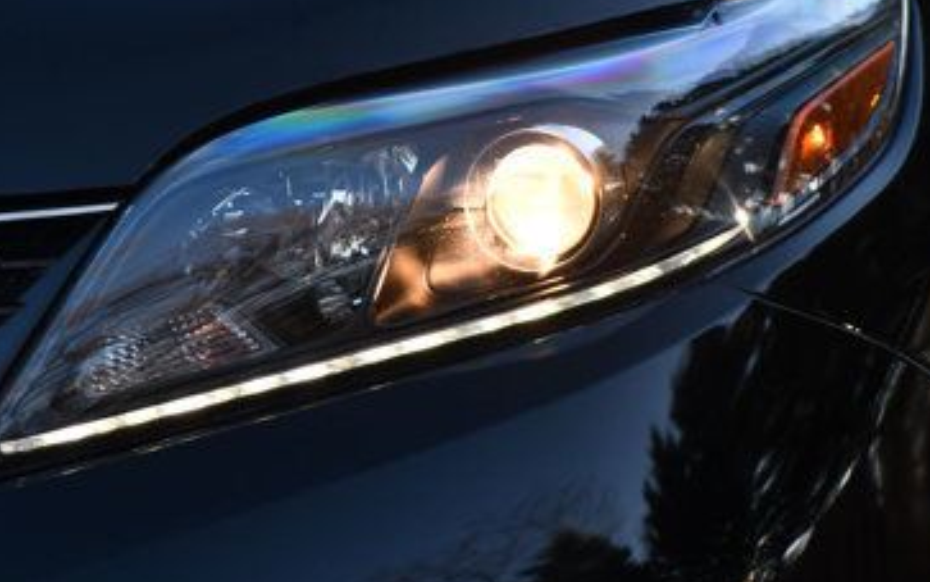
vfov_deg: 4.0
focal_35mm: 329
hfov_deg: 6.4
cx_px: 436
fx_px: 8340
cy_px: 178
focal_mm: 122
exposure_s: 1/250
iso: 360
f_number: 5.6
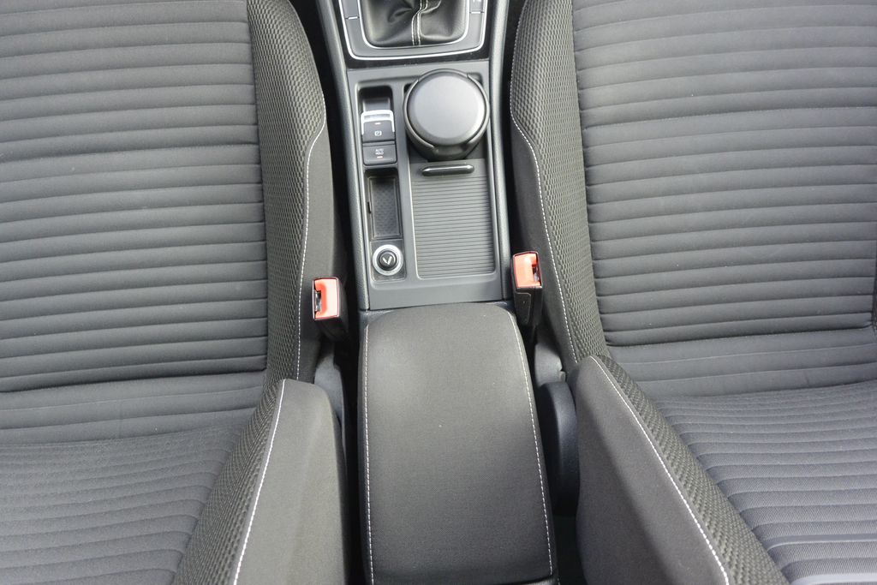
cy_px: 292
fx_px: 731
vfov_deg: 43.6
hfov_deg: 61.9
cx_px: 438
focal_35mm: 30
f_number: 3.5
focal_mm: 11.4
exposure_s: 1/80
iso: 400
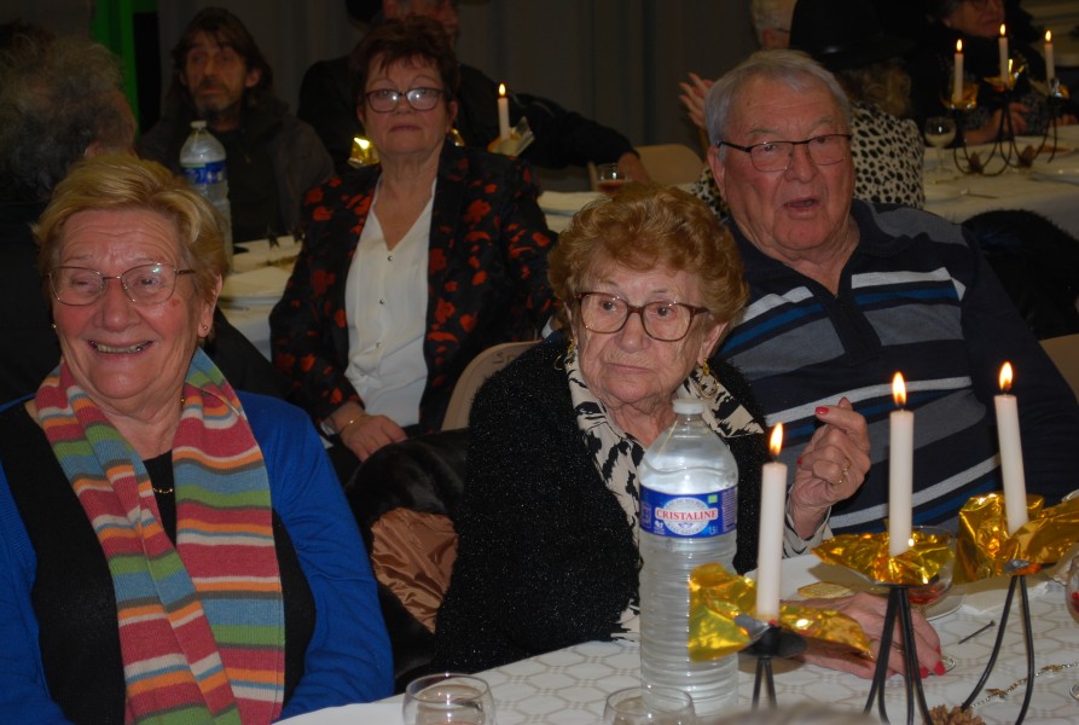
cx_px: 540
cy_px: 362
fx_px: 2343
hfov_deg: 25.9
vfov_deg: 17.6
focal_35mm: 78
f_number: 5.6
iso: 200
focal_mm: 52
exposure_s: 1/60
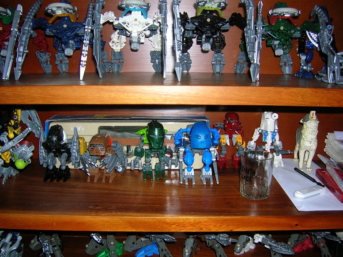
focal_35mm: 35
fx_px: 346
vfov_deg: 40.6
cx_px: 174
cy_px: 129
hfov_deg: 52.7
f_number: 2.9
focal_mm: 5.7
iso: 50
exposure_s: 1/60.1
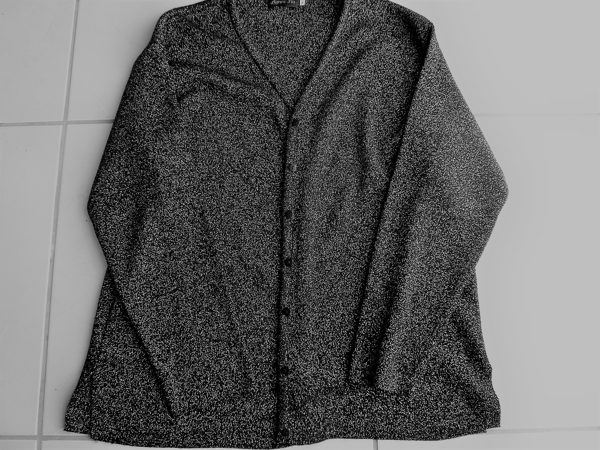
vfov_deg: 49.7
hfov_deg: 63.4
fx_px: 485
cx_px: 300
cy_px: 225
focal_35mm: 28
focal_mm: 4.6
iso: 100
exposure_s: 1/50
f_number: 2.8
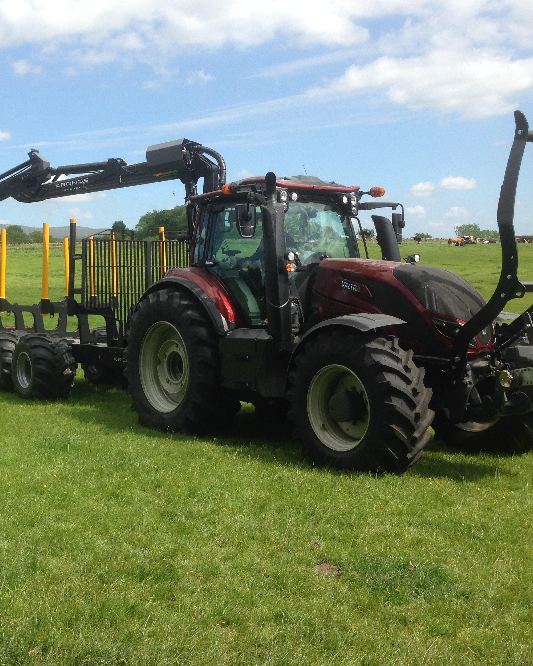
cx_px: 173
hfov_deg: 33.1
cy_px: 335
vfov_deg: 41.2
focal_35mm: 45
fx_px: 887
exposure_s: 1/1178
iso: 50
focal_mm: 4.12
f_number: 2.4
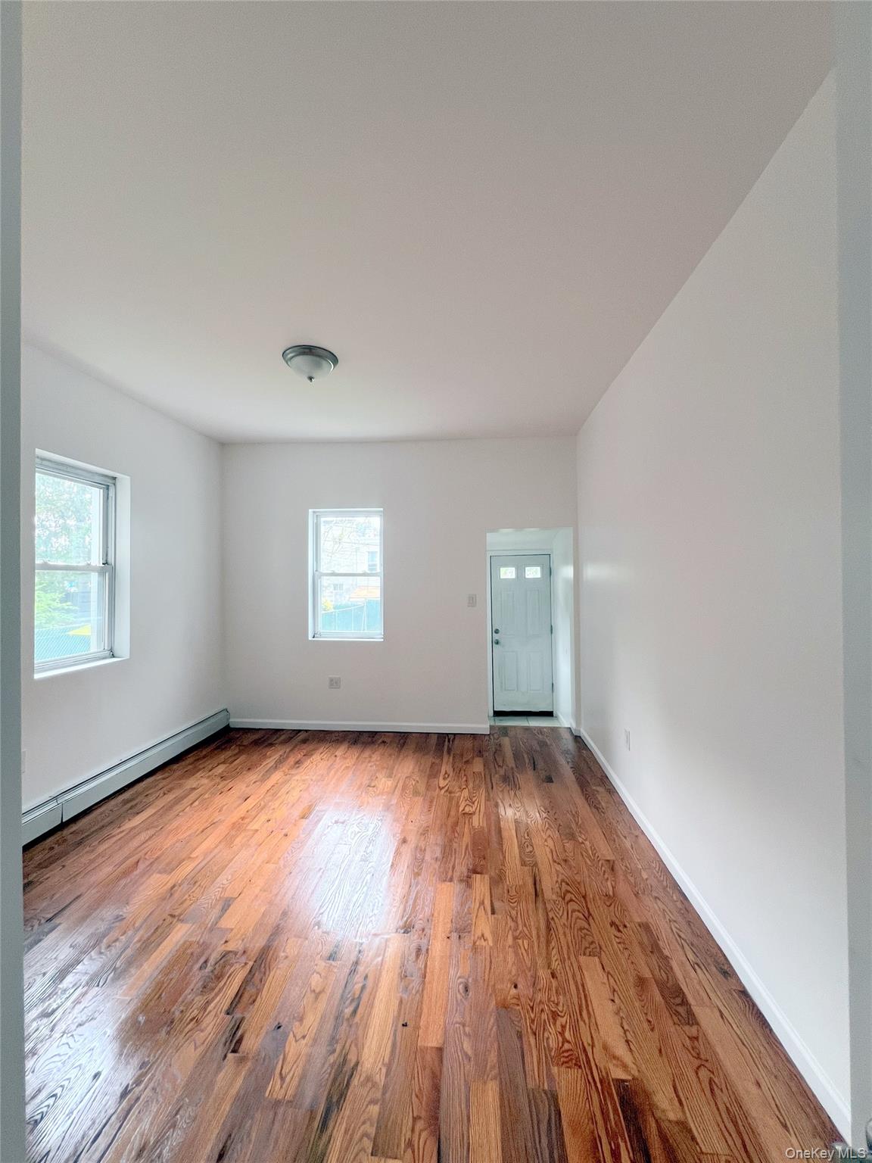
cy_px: 582
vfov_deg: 106.2
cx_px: 436
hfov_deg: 89.9
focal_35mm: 13
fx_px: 437
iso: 100
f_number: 1.8
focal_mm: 1.57
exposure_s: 1/99
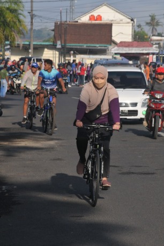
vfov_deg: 11.0
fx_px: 1283
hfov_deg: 7.3
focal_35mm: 188
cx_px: 82
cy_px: 123
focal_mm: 125
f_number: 16
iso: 320
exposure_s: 1/400
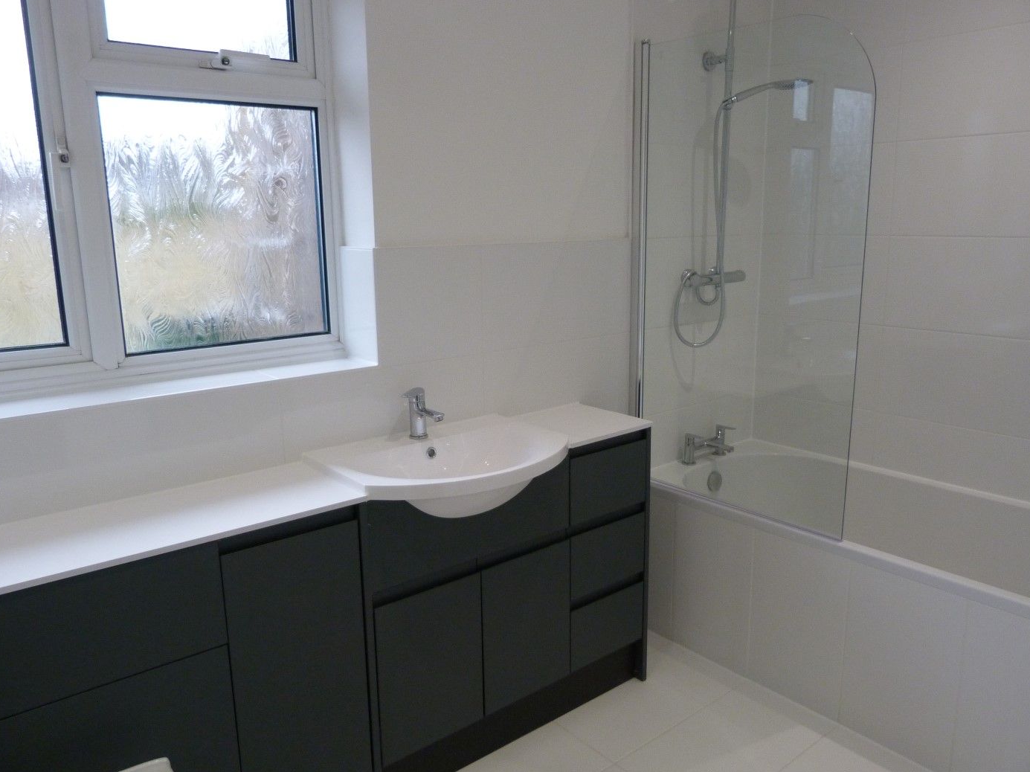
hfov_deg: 67.3
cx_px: 529
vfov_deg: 53.0
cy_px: 390
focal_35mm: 26
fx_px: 773
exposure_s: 1/60
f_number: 2.8
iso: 200
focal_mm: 4.5
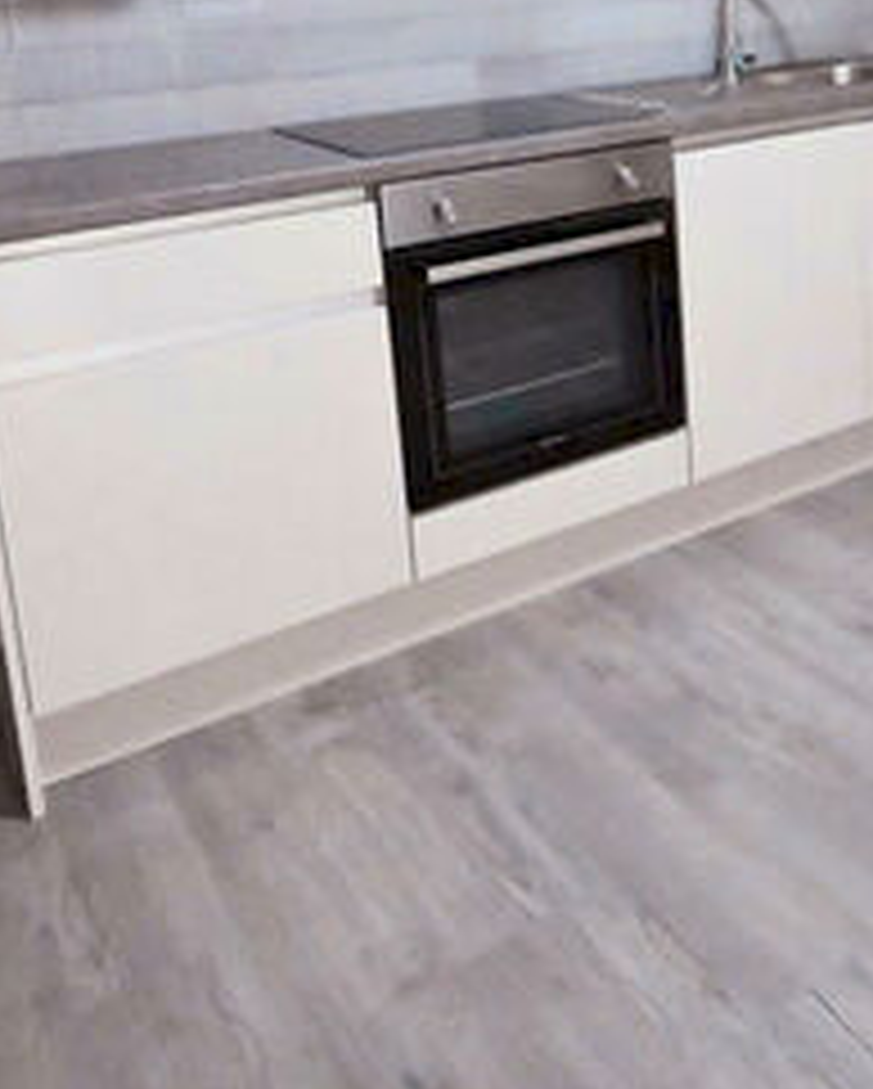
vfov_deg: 44.7
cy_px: 166
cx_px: 734
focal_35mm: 38
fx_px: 1226
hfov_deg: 37.4
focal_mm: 14
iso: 32000
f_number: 4.5
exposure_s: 1/1250
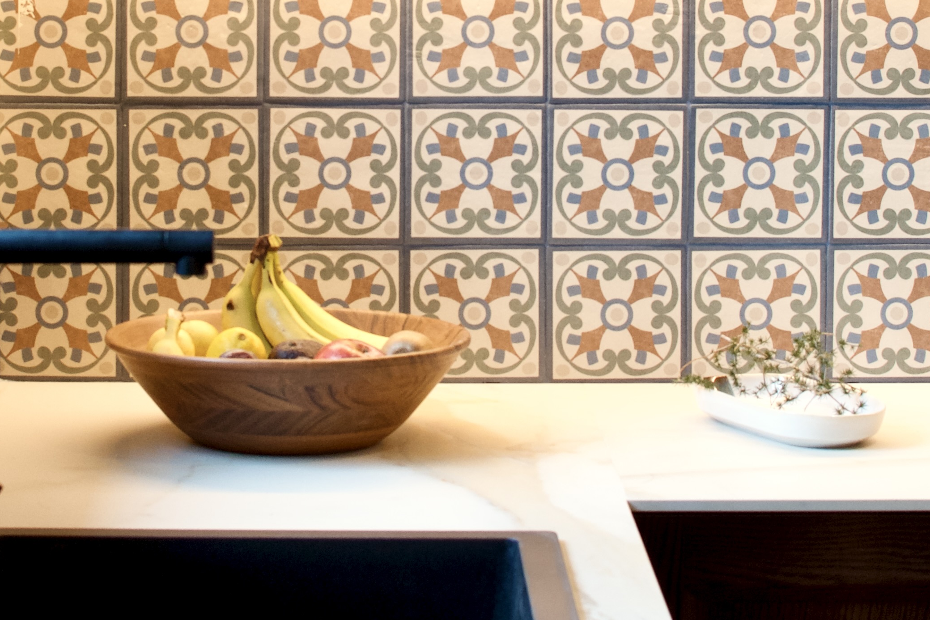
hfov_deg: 16.5
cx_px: 362
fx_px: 3208
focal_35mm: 124
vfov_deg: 11.0
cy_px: 101
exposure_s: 1/60
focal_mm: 35
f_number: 5.6
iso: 1000
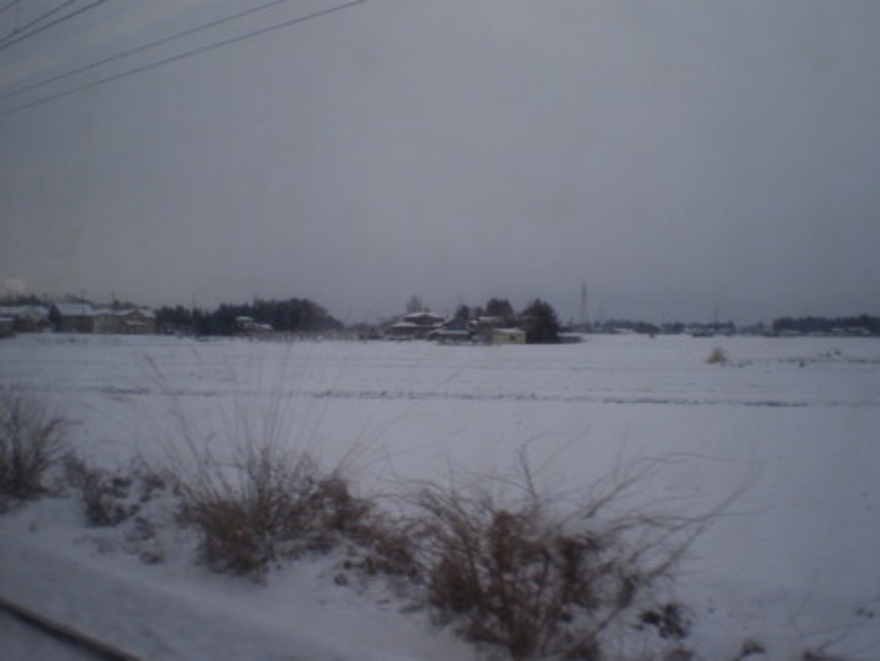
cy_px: 330
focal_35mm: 36
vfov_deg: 39.7
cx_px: 440
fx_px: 916
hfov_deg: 51.3
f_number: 4.6
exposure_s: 1/800
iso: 64
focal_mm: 6.3
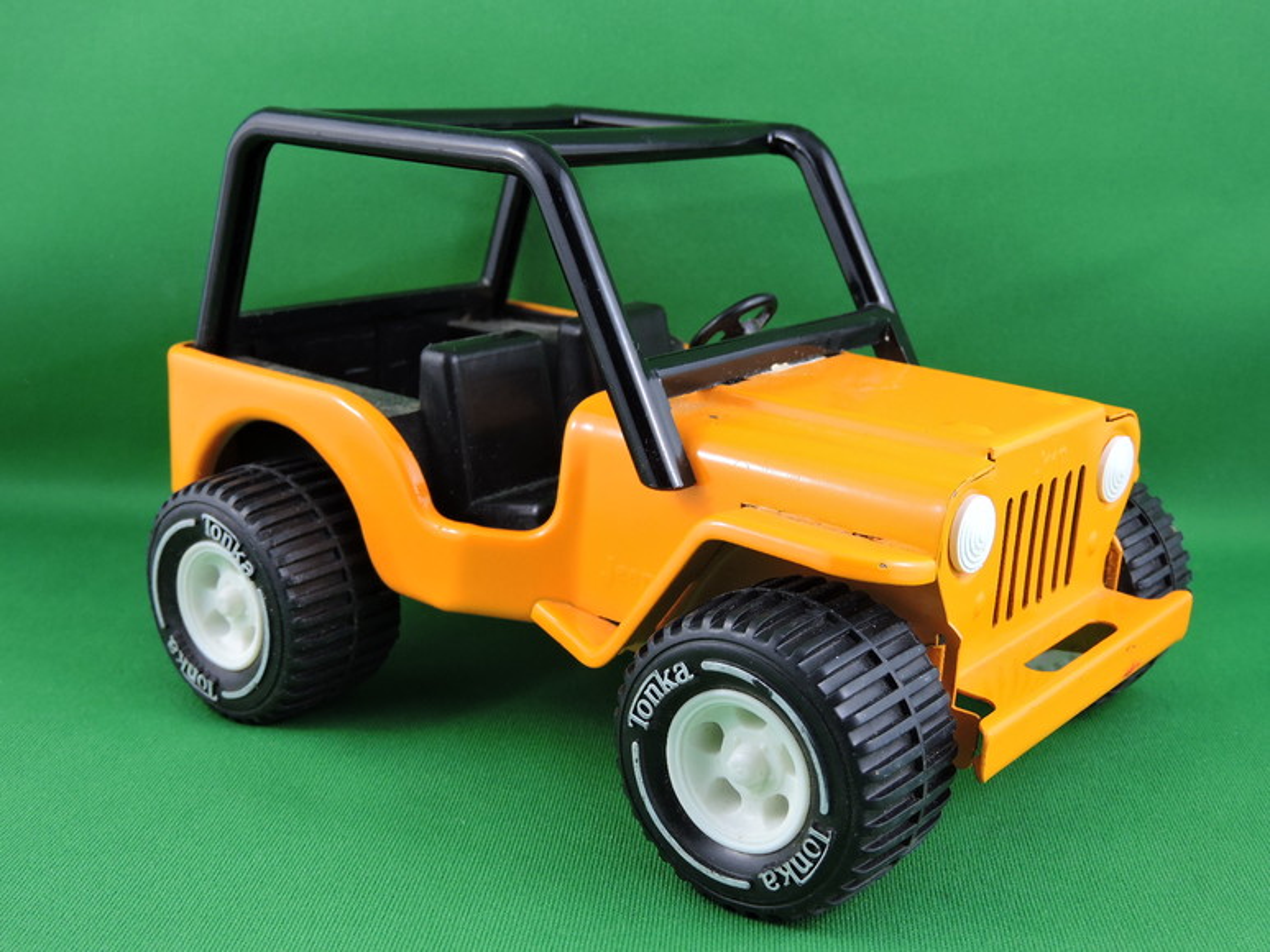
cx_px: 635
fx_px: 1651
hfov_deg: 42.1
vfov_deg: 32.2
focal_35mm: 45
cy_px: 476
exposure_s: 1/30
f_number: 4
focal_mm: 8.1
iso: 160
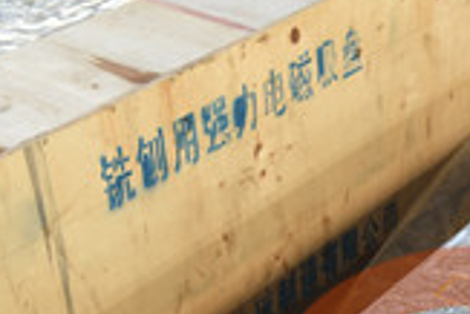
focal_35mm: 98
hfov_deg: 20.1
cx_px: 479
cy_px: 459
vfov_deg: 13.3
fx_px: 1281
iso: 400
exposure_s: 1/60
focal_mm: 32
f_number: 4
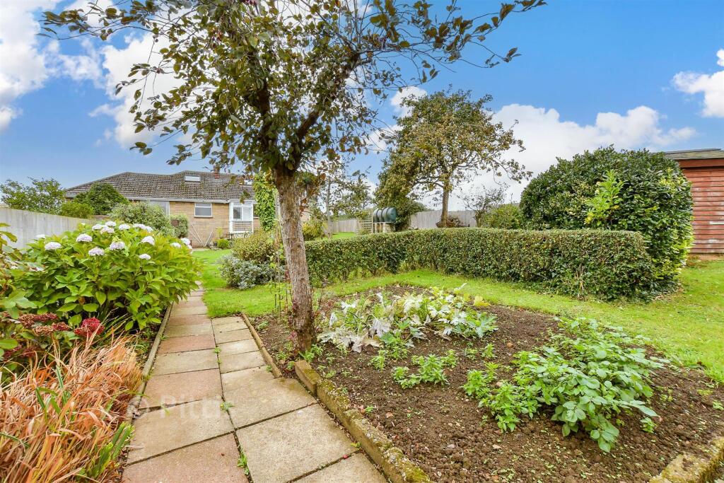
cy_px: 242
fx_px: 302
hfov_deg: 100.4
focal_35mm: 15
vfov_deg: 77.3
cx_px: 362
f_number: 8
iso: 160
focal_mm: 10
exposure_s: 1/80
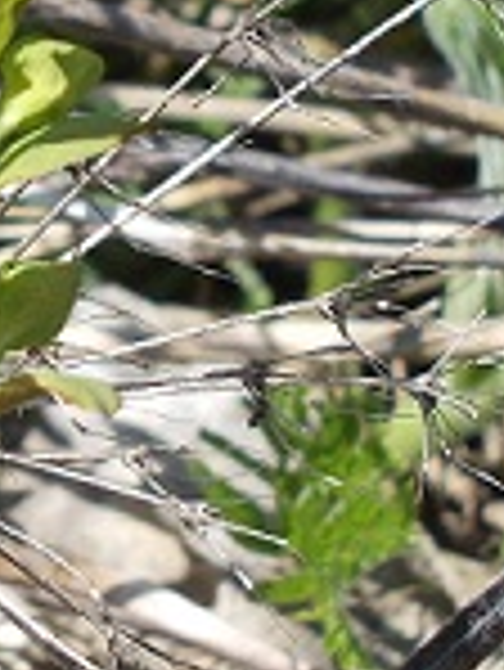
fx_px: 3489
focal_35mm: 180
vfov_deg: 11.0
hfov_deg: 8.2
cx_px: -36
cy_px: 243
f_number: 8
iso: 80
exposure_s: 1/125
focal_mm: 8.5
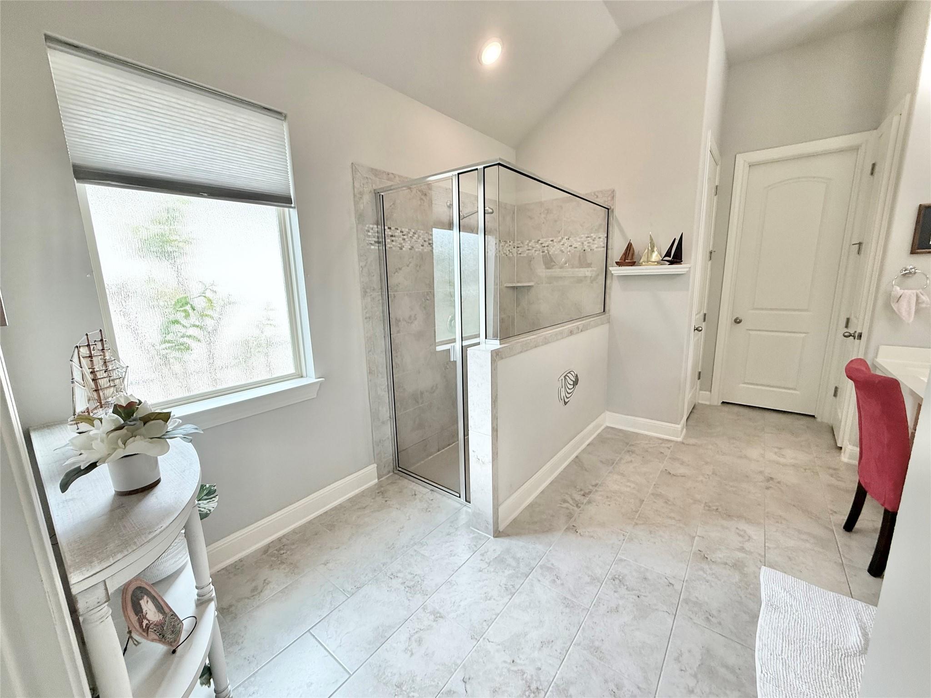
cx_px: 466
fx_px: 377
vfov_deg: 85.7
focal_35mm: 14
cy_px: 349
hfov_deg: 102.1
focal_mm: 2.22
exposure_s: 1/120
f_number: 2.2
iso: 160
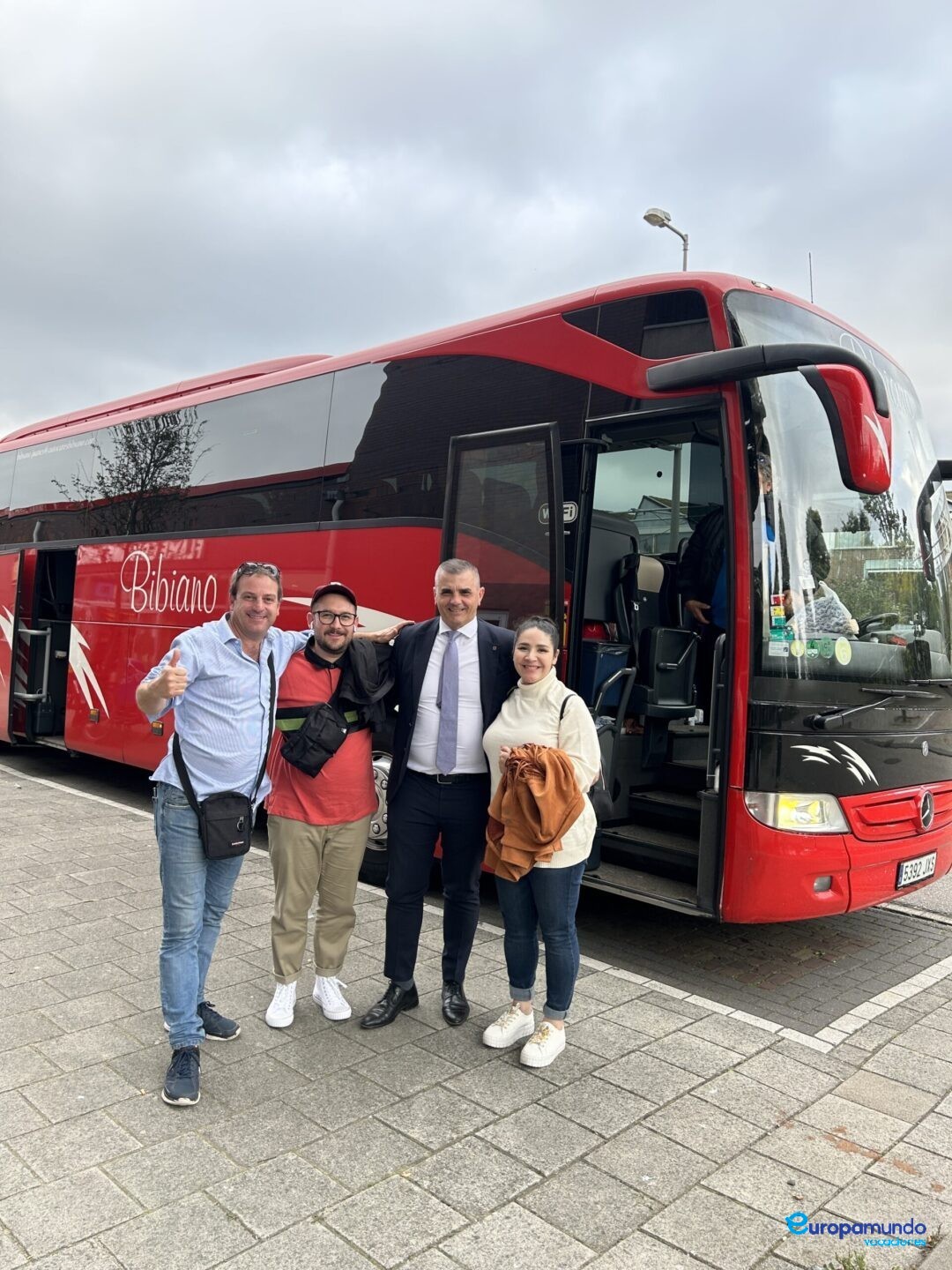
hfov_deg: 53.1
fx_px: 953
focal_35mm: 26
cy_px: 635
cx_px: 476
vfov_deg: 67.3
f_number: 1.5
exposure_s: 1/185
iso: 40
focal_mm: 5.7
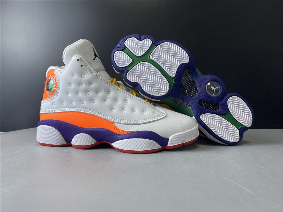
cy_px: 106
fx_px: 213
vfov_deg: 53.1
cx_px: 142
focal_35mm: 26
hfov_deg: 67.3
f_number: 1.8
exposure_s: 1/100
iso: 80
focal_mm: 4.25
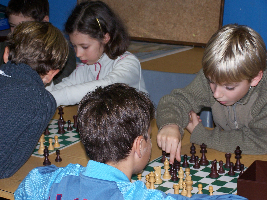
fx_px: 725
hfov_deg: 20.9
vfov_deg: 15.7
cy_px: 100
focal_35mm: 94
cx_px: 134
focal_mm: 15.6
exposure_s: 1/80
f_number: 3.2
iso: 140
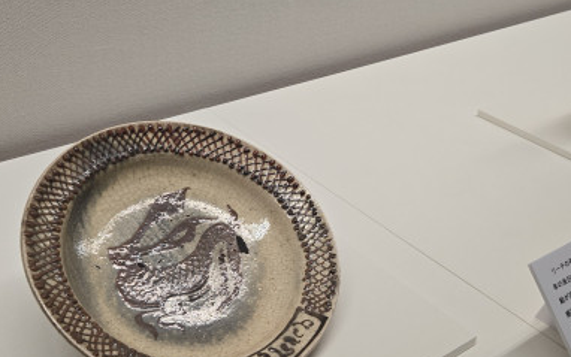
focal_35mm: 51
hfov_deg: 39.4
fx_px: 794
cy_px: 181
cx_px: 348
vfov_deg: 25.4
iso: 100
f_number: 1.8
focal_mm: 5.4
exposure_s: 1/50
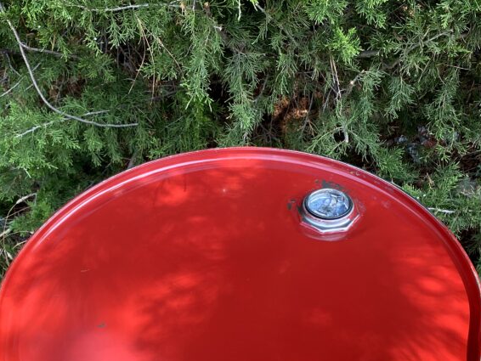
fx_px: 653
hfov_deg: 40.4
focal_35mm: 47
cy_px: 312
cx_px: 217
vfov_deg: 29.8
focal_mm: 4.25
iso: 32
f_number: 1.8
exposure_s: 1/122
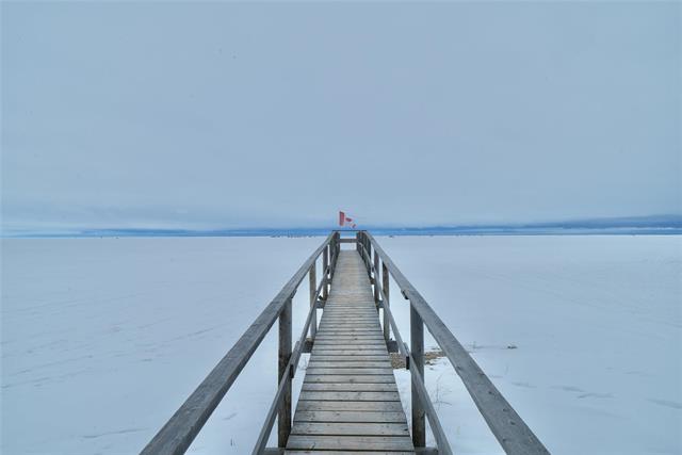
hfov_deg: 81.2
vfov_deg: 59.5
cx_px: 341
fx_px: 398
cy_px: 228
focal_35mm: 21
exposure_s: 1/125
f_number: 20
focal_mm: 21
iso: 80
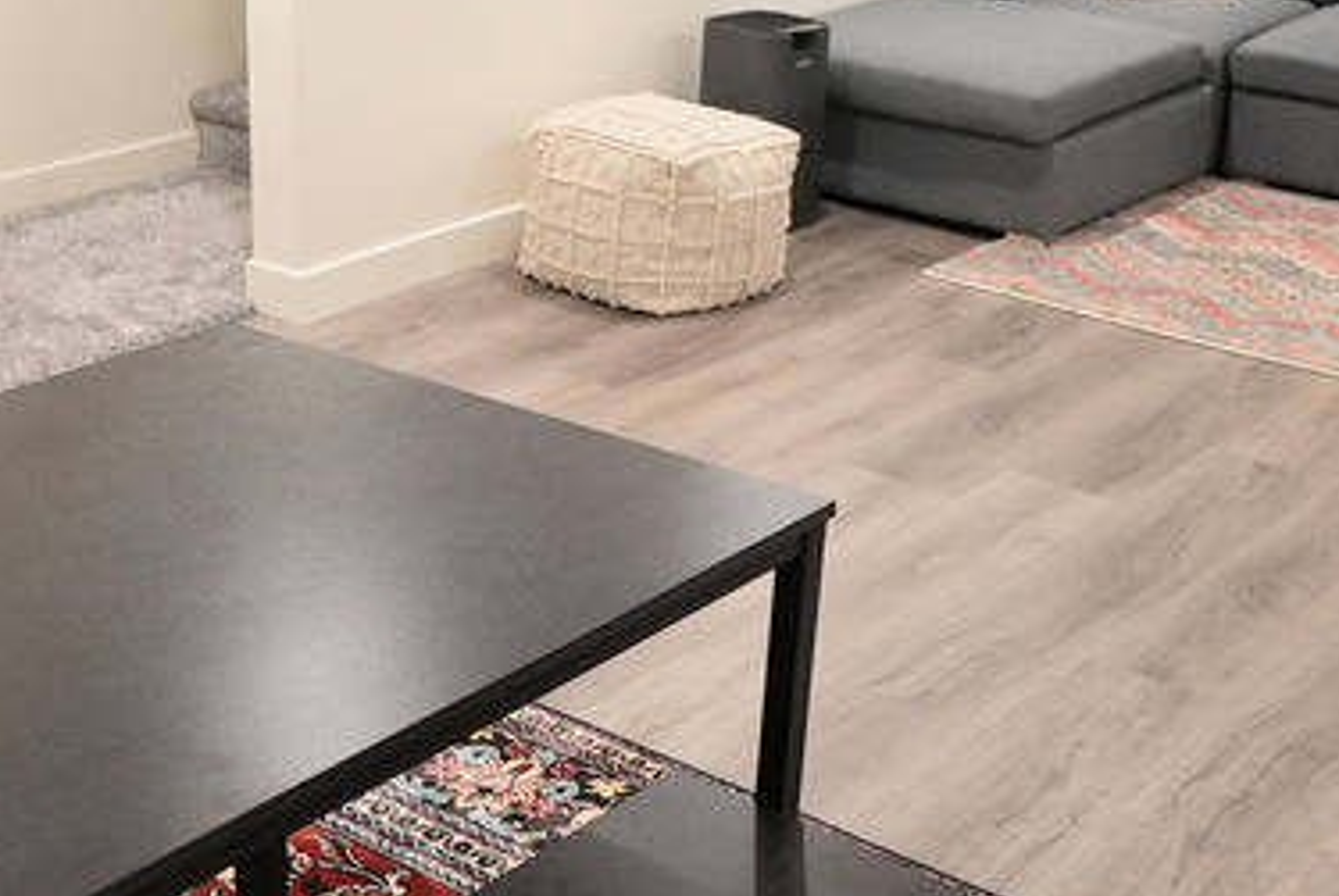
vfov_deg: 22.7
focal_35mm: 60
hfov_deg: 33.3
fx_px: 2234
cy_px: 378
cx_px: 568
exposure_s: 1/160
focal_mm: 15
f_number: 2.8
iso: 1250
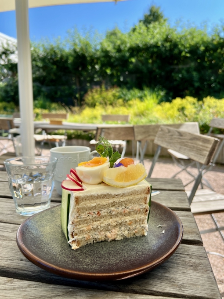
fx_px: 224
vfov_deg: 67.3
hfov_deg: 53.1
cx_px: 112
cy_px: 150
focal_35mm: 26
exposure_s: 1/1344
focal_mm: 5.7
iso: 50
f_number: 1.5
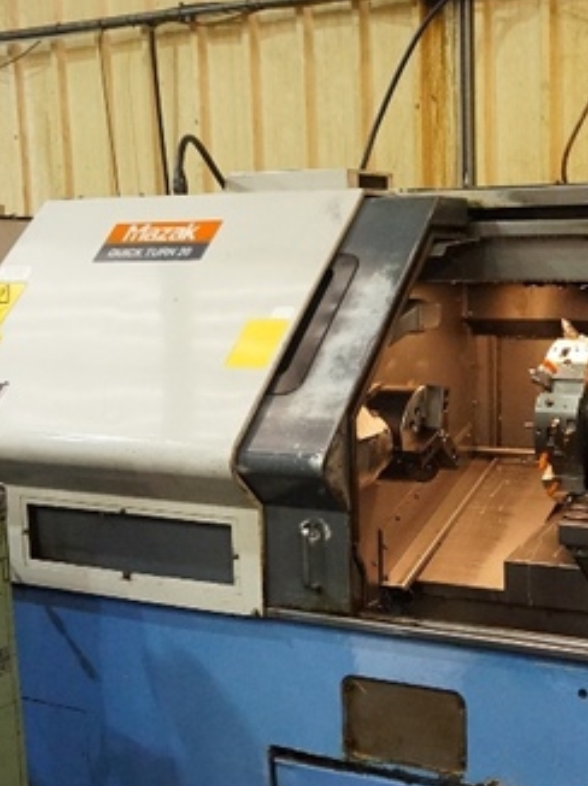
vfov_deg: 37.5
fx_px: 1157
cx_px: 506
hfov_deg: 27.7
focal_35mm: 51
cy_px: 436
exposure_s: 1/100
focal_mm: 16
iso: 3200
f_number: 3.5
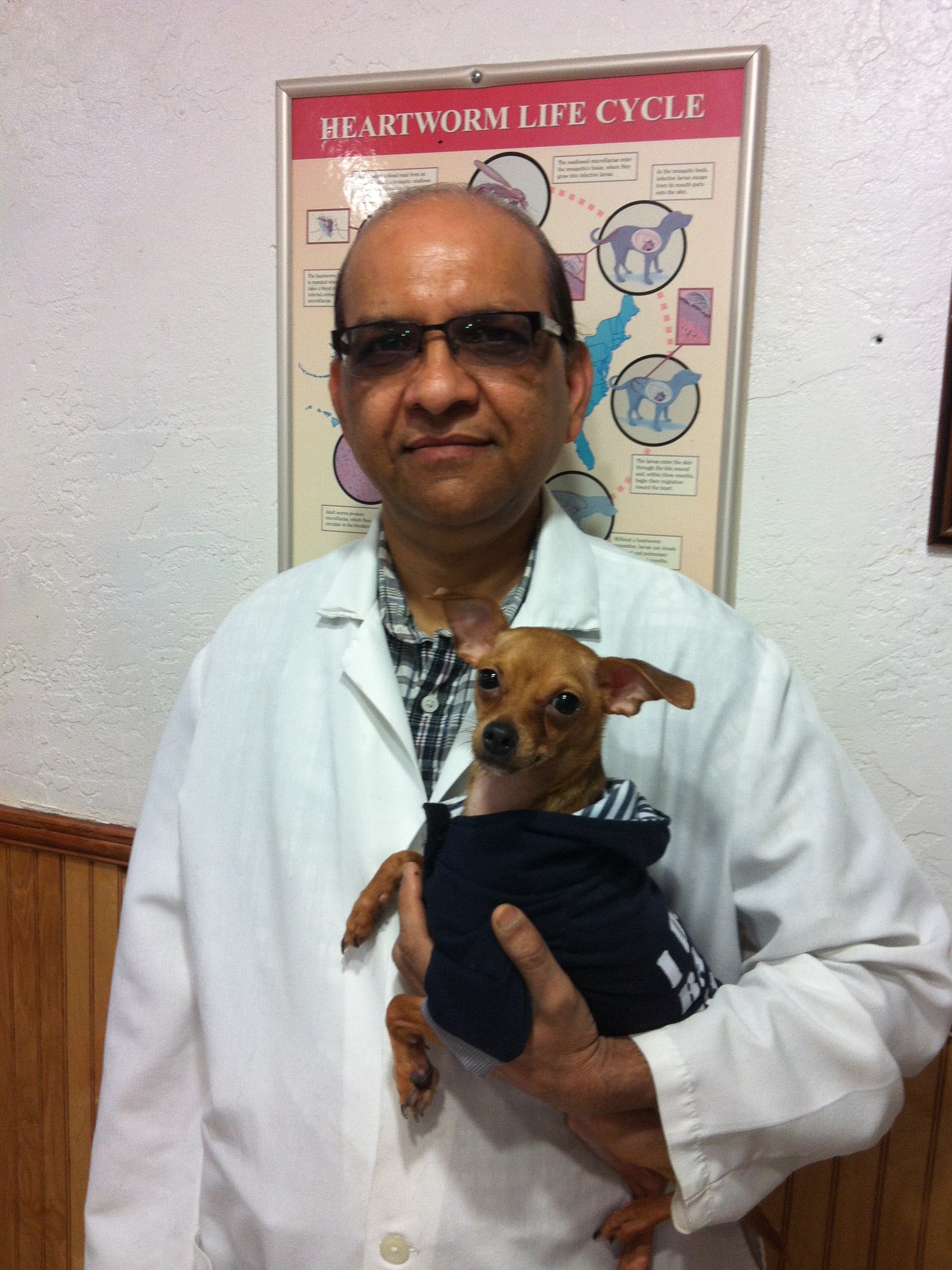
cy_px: 623
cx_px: 482
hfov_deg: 39.7
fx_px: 1320
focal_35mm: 36
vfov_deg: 51.4
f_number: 2.8
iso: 100
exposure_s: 1/15
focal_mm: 3.85
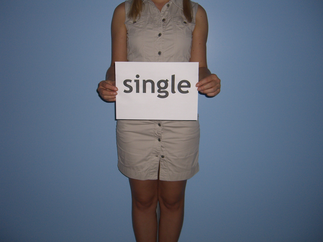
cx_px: 162
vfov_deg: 37.7
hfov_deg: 49.0
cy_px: 121
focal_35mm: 38
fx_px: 355
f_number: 2.8
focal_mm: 7.9
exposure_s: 1/60
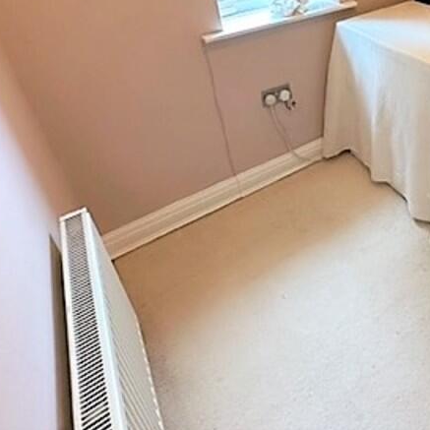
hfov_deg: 49.0
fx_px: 408
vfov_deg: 50.8
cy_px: 63
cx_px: 395
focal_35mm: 29
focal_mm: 2.22
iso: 250
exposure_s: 1/50
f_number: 2.2
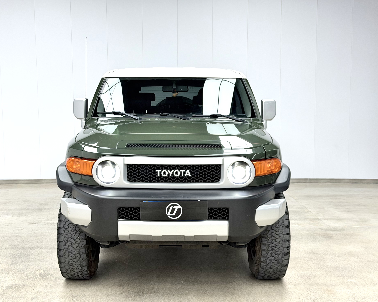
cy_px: 152
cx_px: 174
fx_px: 571
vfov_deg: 29.7
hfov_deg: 36.6
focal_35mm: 51
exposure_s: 1/202
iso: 100
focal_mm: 6.76
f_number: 1.78
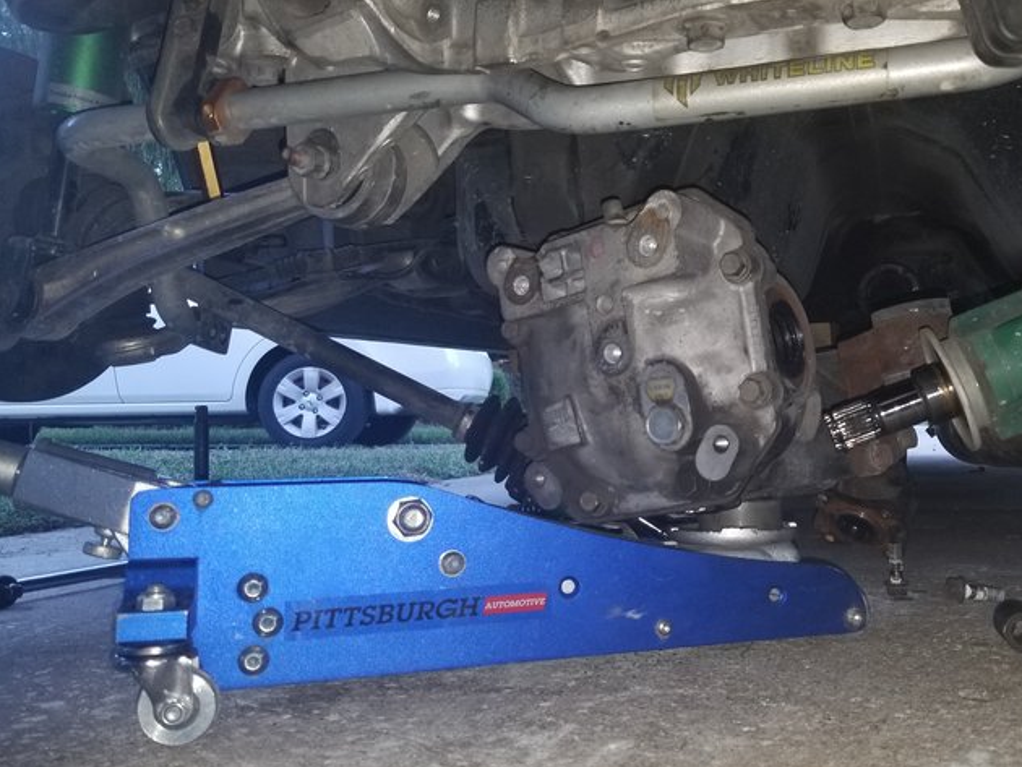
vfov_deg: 43.0
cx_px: 621
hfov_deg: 54.9
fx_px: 975
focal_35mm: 33
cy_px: 379
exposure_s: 1/40
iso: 100
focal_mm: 4.25
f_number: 1.7
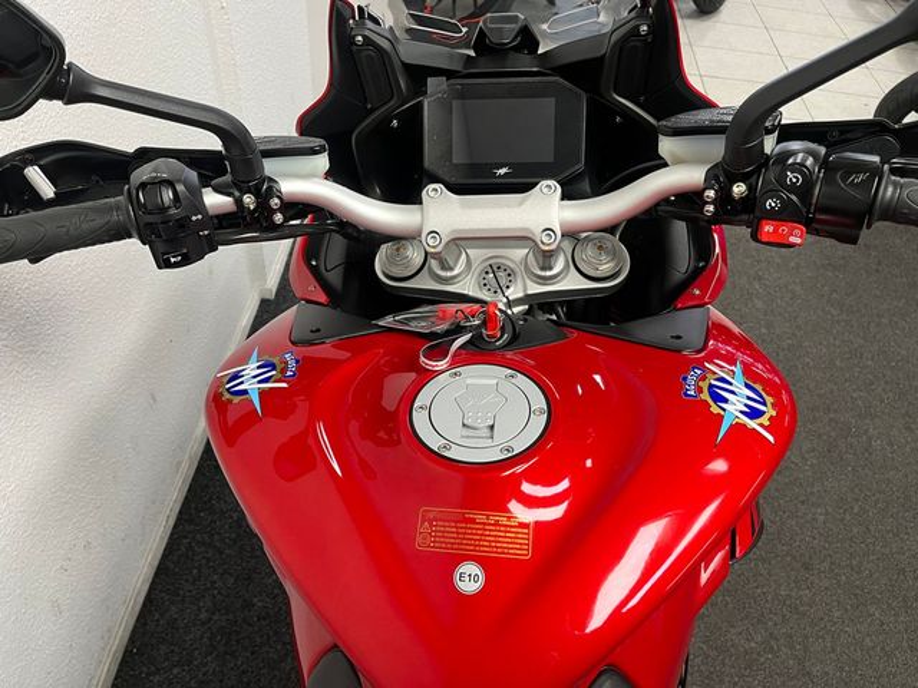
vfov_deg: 53.1
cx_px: 459
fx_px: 690
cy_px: 344
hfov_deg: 67.3
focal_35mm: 26
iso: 125
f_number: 1.6
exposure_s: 1/50
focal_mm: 5.1
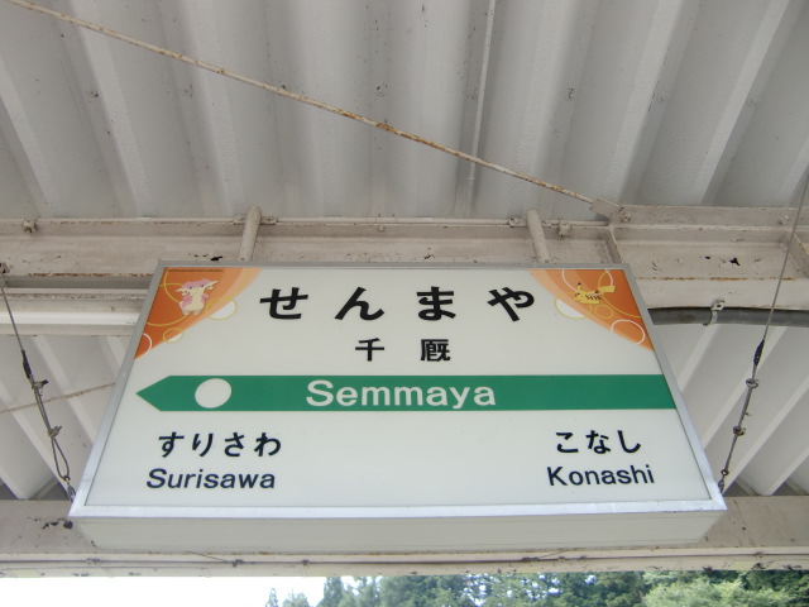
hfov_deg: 63.4
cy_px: 304
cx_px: 404
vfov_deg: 49.7
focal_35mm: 28
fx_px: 654
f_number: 2.6
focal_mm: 4.9
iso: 64
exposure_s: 1/100
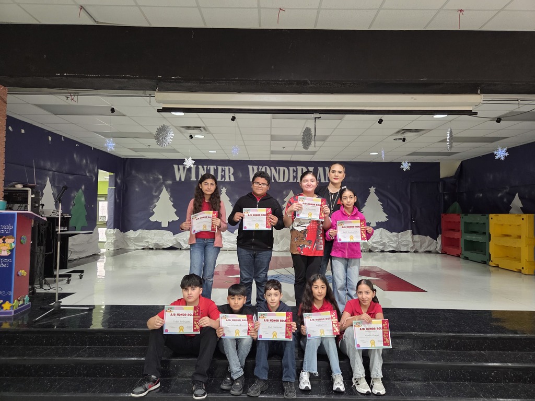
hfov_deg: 73.9
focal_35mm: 23
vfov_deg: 58.9
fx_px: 355
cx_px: 268
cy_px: 200
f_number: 1.8
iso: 640
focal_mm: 5.4
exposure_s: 1/120
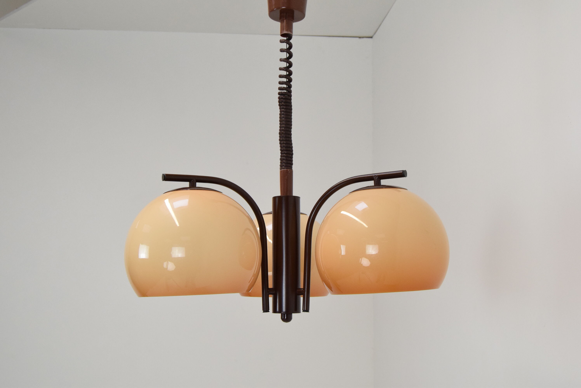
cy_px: 194
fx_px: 630
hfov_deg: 49.5
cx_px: 290
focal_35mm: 39
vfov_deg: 34.3
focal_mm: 26
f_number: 8
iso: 1600
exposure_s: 1/250
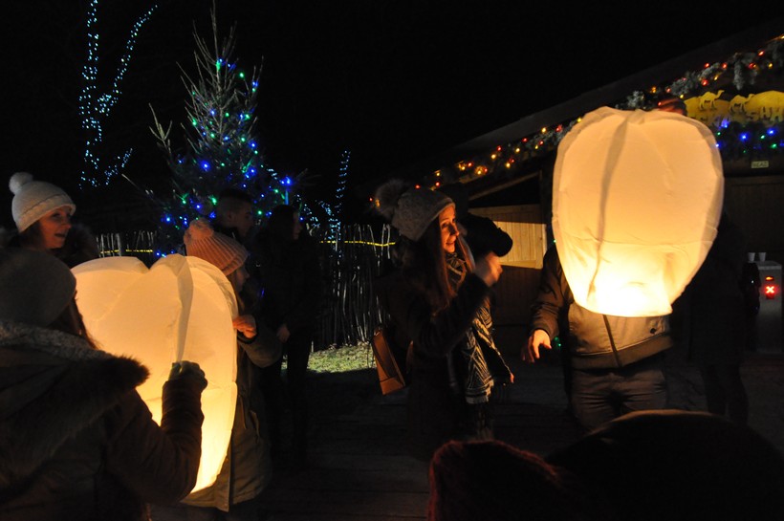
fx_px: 587
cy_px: 260
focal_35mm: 27
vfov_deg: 47.8
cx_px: 392
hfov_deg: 67.4
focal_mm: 18
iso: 3200
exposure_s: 1/25
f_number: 3.5
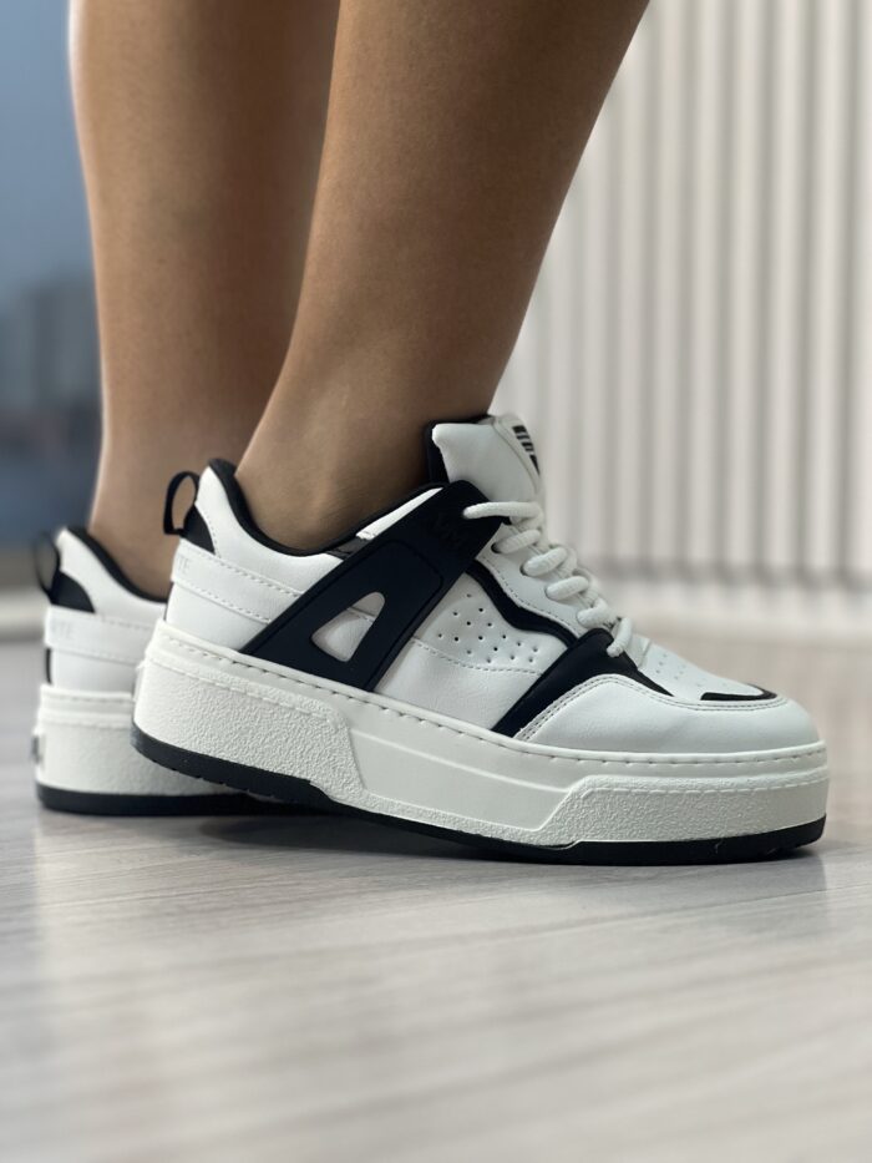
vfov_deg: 25.3
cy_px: 582
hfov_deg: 19.1
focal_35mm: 77
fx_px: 2586
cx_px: 436
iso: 200
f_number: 2.8
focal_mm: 9
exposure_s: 1/120
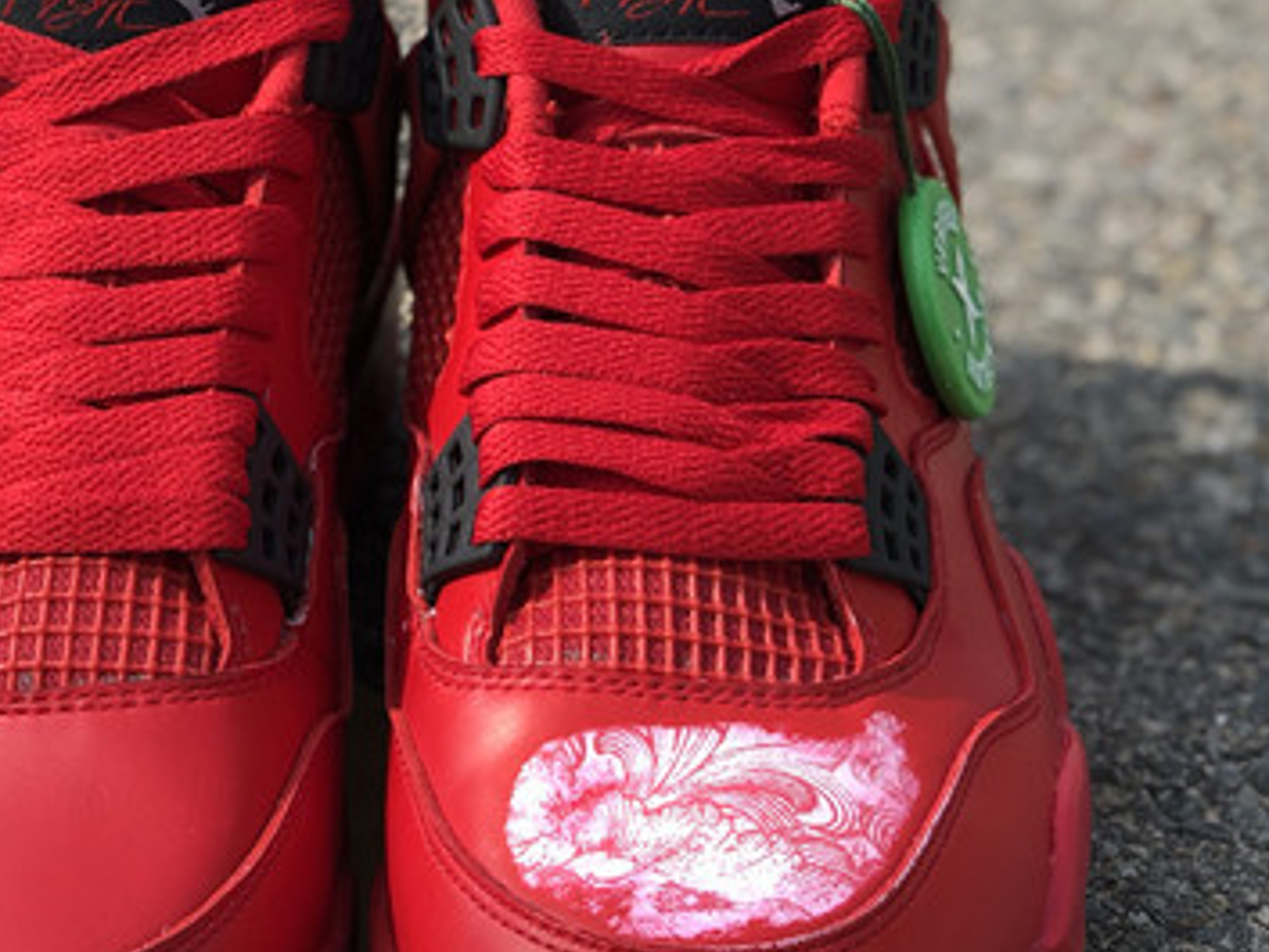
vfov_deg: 13.6
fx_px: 3997
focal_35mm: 109
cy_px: 494
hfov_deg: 18.0
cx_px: 374
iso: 16
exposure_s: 1/440
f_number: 2.4
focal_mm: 6
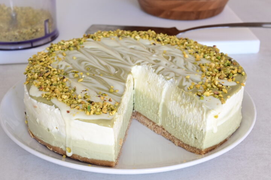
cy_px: 90
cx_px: 136
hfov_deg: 27.0
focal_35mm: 75
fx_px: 564
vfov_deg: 18.2
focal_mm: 50
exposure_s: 1/20
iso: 640
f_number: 10
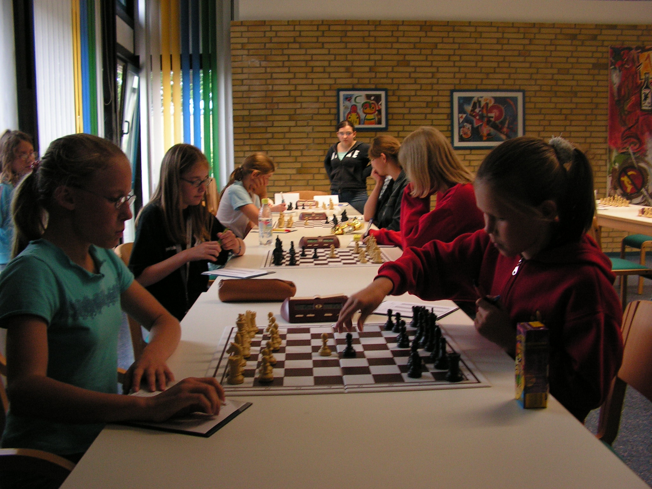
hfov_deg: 51.4
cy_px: 244
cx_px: 326
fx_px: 678
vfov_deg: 39.7
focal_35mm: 36
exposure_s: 1/40
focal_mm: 6
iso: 125
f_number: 3.2
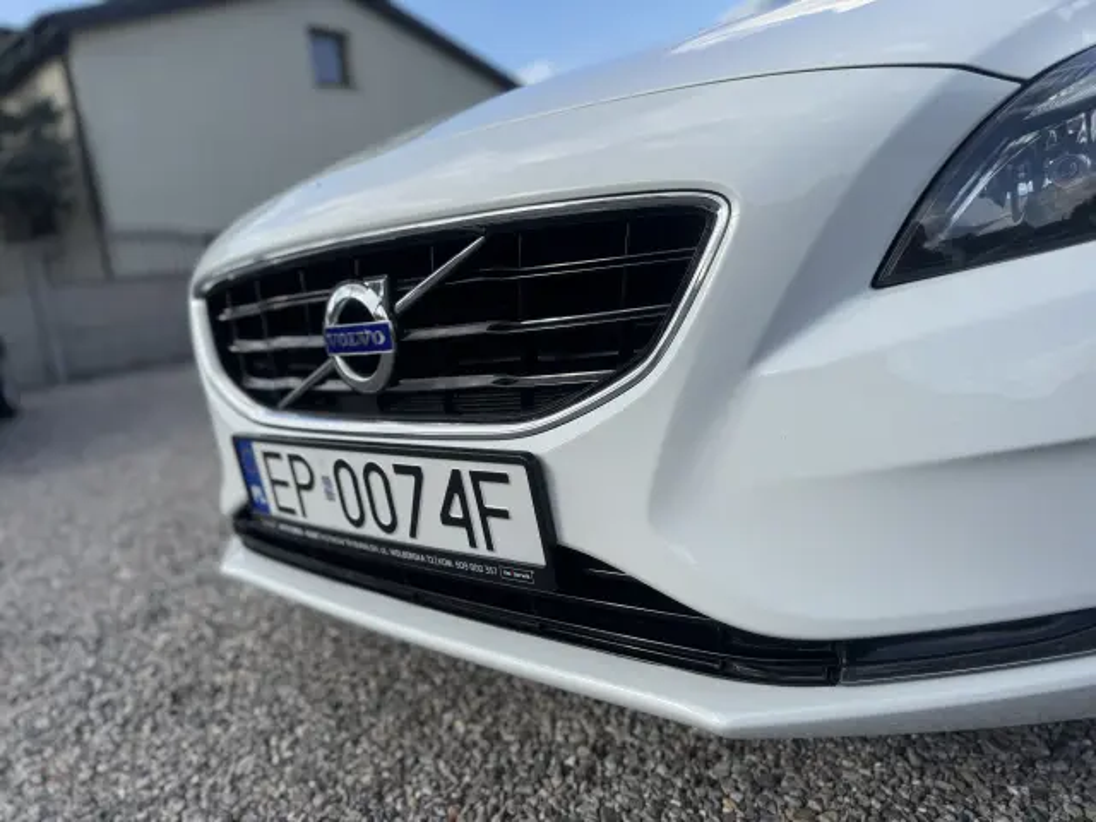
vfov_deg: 56.8
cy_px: 411
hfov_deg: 71.6
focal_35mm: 24
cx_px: 548
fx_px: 760
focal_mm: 6.76
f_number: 1.78
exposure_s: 1/2604
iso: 80
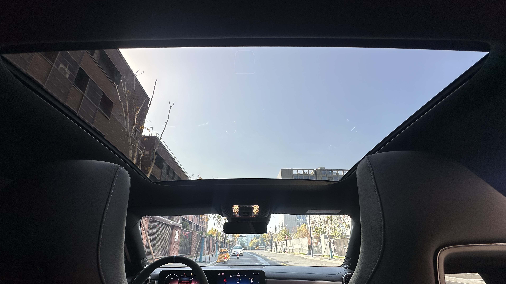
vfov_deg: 66.5
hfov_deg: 99.3
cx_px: 245
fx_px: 215
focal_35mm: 16
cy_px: 168
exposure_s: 1/392
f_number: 2.2
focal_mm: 2.22
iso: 40
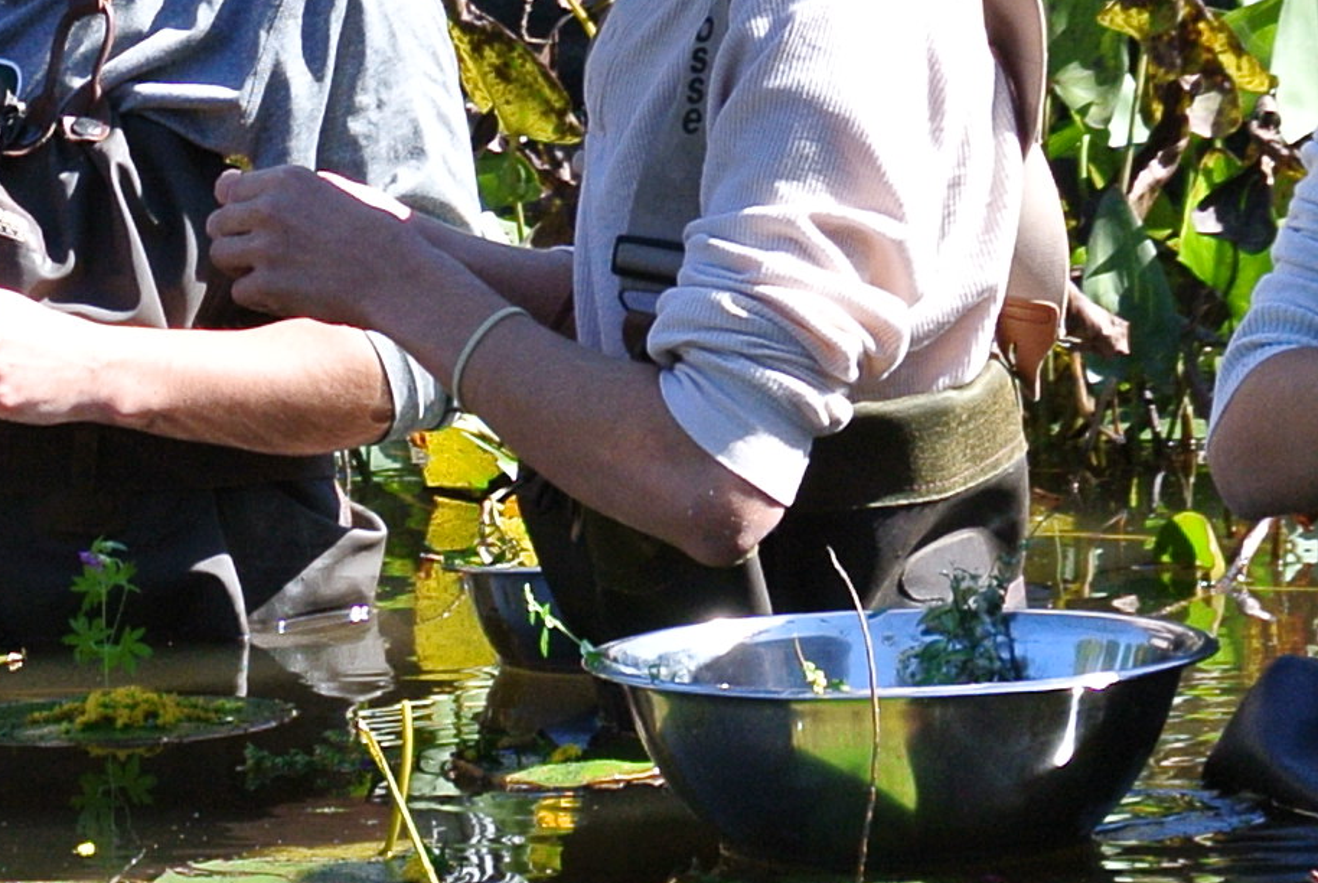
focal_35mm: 542
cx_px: -572
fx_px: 19868
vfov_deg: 2.5
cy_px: 547
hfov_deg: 3.8
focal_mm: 47.5
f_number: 4
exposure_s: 1/500
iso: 180
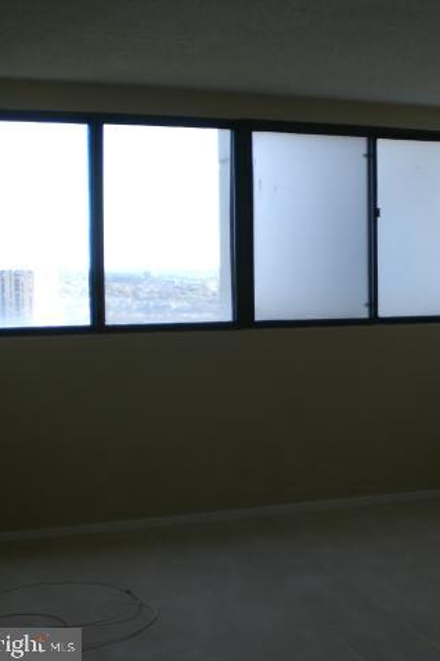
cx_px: 416
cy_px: 331
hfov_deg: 24.6
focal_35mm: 53
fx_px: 972
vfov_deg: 37.5
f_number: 3.1
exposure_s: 1/125
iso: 50
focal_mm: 6.3
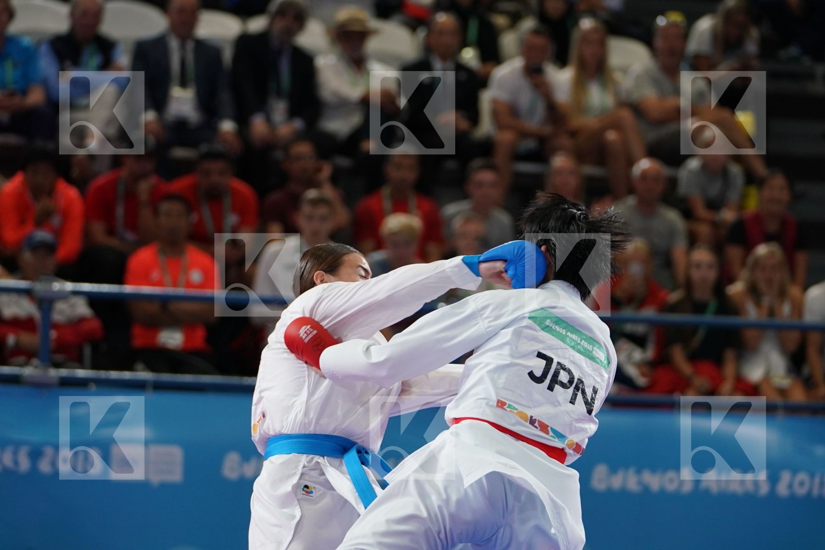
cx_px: 412
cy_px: 275
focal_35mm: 202
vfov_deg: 6.8
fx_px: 4629
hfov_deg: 10.2
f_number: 2.8
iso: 1250
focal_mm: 135
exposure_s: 1/1000
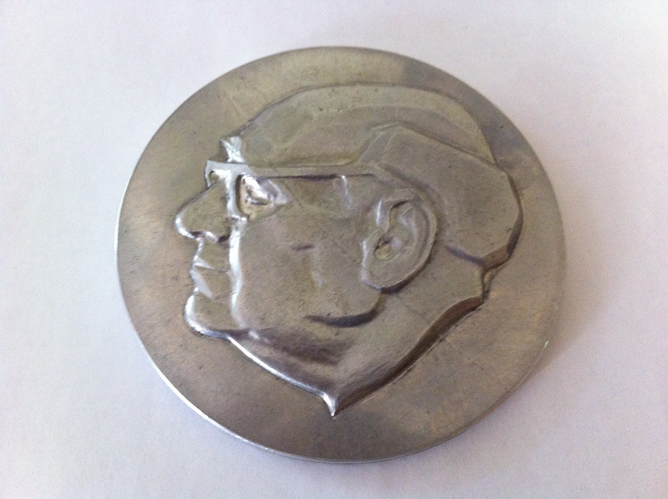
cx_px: 334
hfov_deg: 52.7
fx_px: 674
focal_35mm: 35
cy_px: 250
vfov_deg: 40.6
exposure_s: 1/15
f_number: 2.8
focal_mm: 3.85
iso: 320
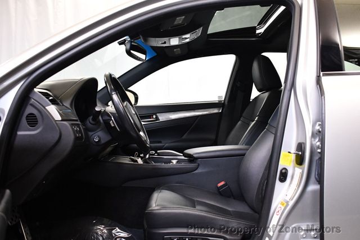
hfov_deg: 53.1
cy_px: 120
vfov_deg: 36.9
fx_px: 360
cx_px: 180
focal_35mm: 36
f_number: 3.5
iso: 1800
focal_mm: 18
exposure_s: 1/125
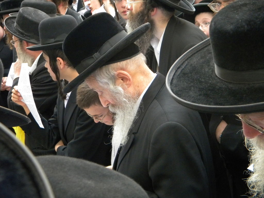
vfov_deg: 21.9
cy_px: 99
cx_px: 132
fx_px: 511
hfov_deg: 29.0
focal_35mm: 67
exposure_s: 1/170
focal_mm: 12.2
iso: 400
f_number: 4.3
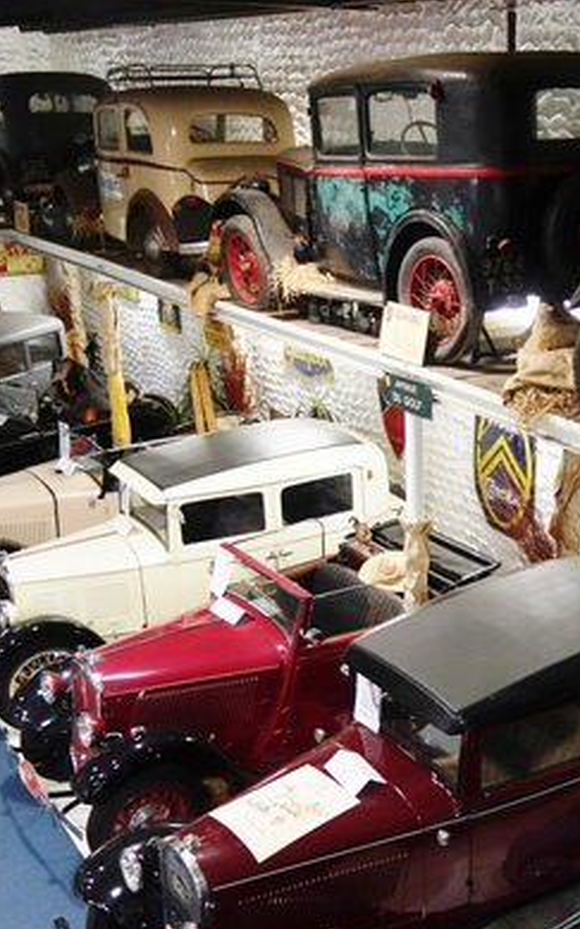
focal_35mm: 44
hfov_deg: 27.8
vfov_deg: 45.3
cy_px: 475
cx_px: 554
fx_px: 1113
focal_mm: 10.4
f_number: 1.8
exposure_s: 1/30
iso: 800
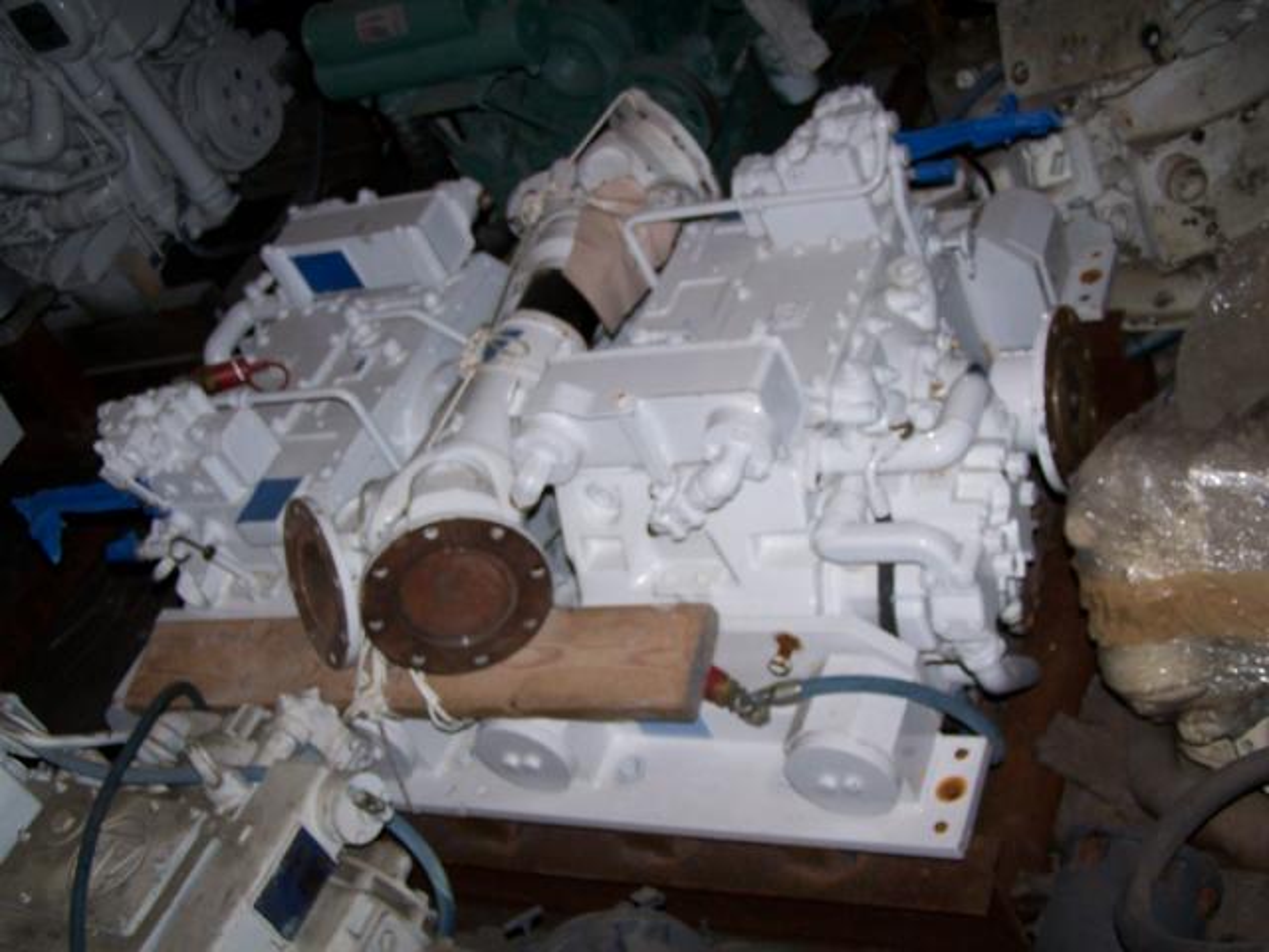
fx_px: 1576
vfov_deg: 33.6
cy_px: 476
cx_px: 634
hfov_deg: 43.9
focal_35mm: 43
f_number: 2.8
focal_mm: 7.1
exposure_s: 1/60
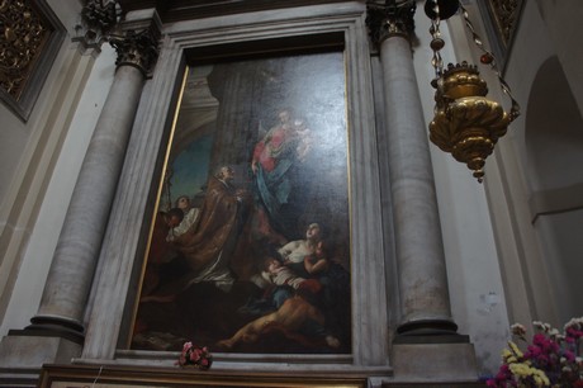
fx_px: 437
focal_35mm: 27
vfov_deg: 47.9
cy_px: 194
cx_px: 292
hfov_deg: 67.4
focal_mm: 18
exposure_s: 1/30
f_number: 3.5
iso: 2500
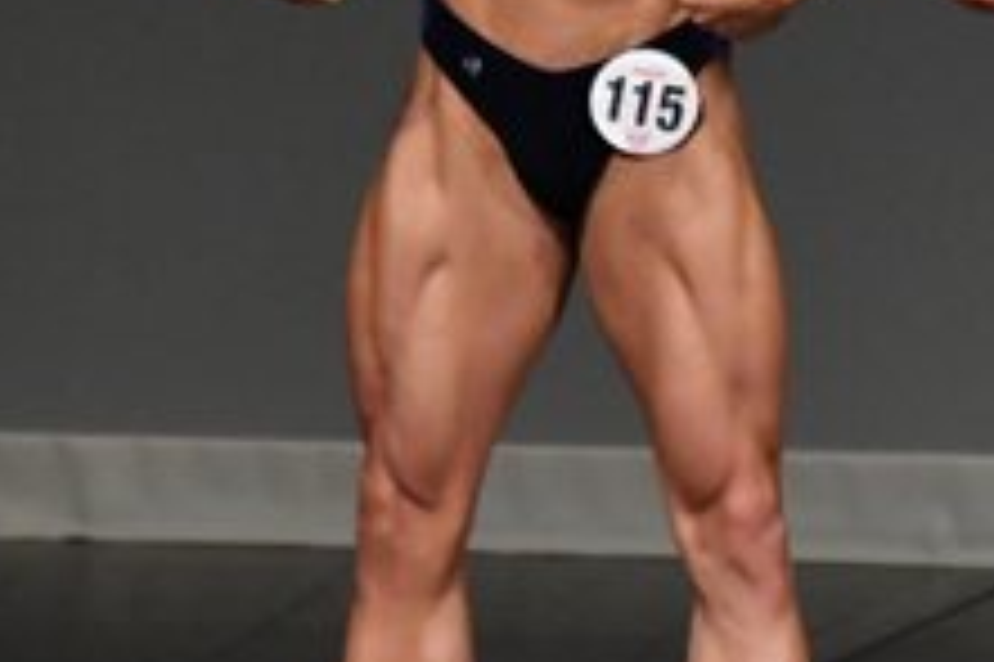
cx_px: 578
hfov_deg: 1.6
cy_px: 90
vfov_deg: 1.0
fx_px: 36225
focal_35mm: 1313
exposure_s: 1/400
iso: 5000
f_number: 5.6
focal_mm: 250
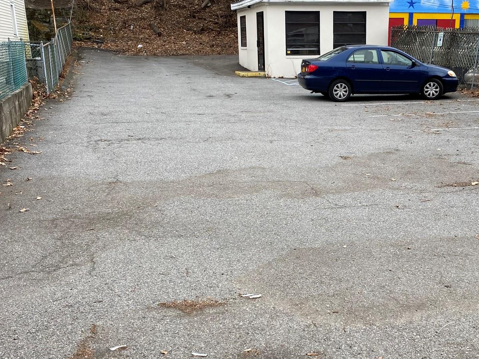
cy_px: 207
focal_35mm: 44
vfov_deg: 32.8
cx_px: 319
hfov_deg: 42.4
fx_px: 609
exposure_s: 1/284
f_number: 1.8
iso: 32
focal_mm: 4.25
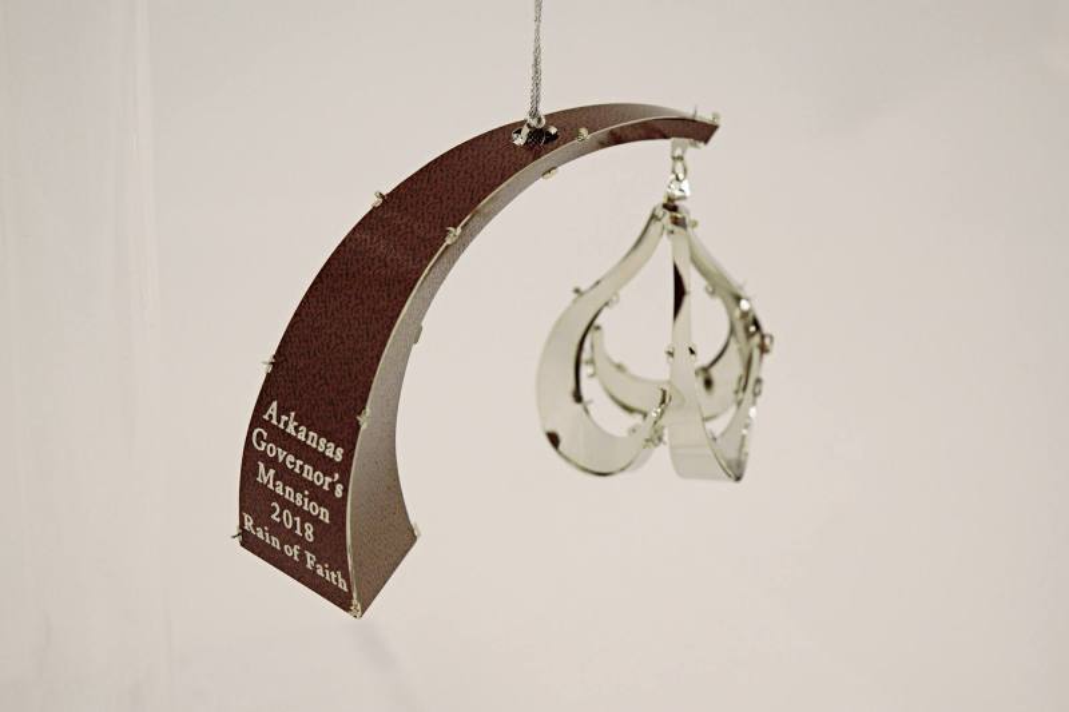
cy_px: 356
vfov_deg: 16.5
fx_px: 2449
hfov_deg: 24.6
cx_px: 534
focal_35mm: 82
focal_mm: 55
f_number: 7.1
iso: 640
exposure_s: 1/200
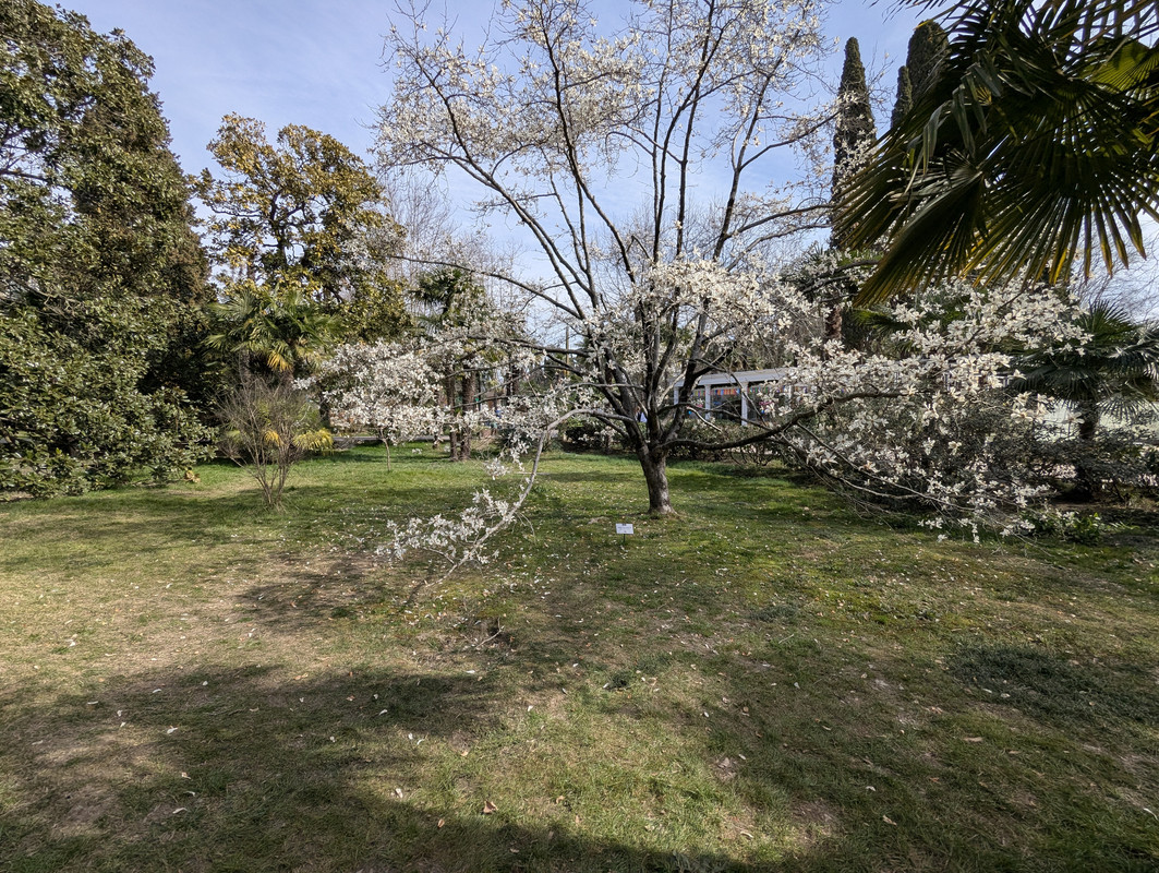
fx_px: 536
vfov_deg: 78.2
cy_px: 436
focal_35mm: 16
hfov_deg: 94.4
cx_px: 580
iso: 50
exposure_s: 1/1208
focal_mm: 2.35
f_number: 2.2
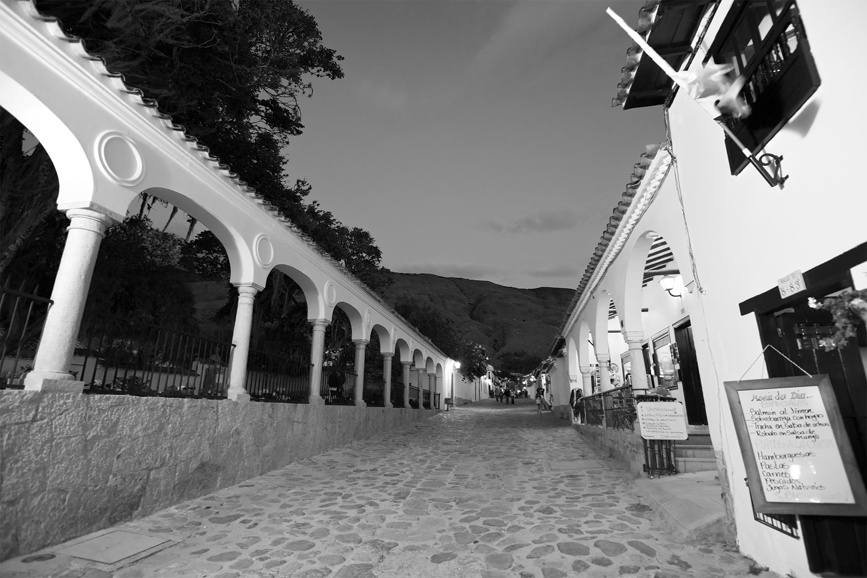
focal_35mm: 17
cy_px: 289
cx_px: 434
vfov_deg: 70.4
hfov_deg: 93.3
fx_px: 409
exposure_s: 1/20
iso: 400
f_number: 4
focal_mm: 17
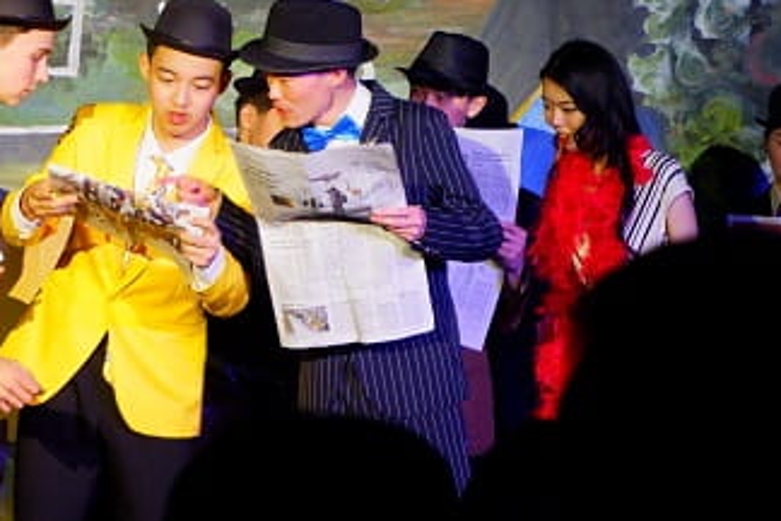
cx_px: 130
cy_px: 55
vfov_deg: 9.3
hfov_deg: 13.9
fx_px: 3189
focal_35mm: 147
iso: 3200
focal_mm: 45
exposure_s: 1/100
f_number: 5.6
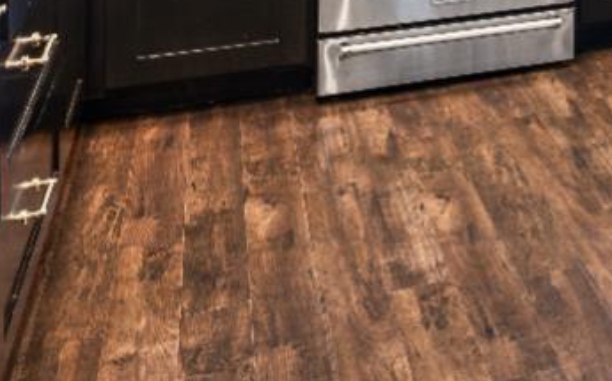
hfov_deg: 24.6
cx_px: 832
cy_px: -346
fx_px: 1183
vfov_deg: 15.3
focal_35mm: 71
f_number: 8
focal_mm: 16
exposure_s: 2
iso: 200
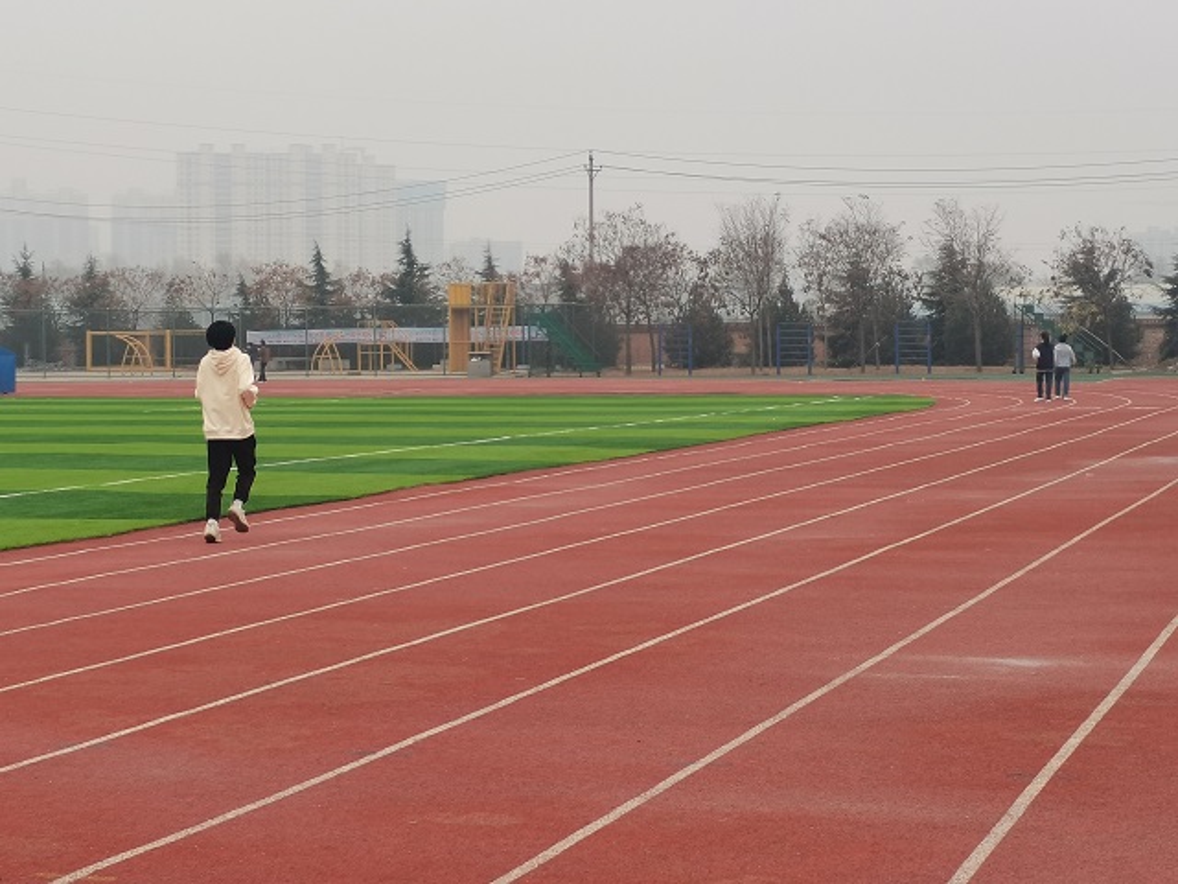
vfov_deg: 19.6
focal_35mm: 75
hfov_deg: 26.0
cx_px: 589
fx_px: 2552
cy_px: 442
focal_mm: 5.58
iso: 50
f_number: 1.8
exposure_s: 1/531
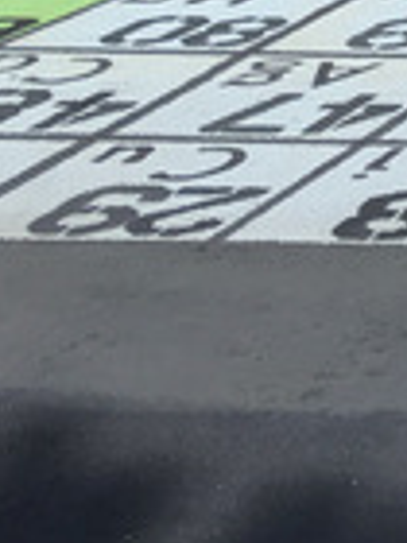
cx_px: 1295
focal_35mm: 149
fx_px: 2336
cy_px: -237
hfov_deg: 8.2
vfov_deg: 12.7
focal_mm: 4.15
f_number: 2.2
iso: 25
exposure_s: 1/5495
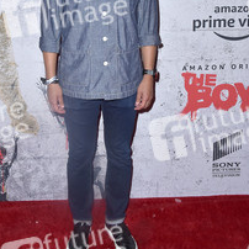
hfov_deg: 31.6
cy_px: 70
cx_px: 100
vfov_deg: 31.2
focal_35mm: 54
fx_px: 439
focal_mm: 32
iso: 320
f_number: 7.1
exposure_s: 1/250
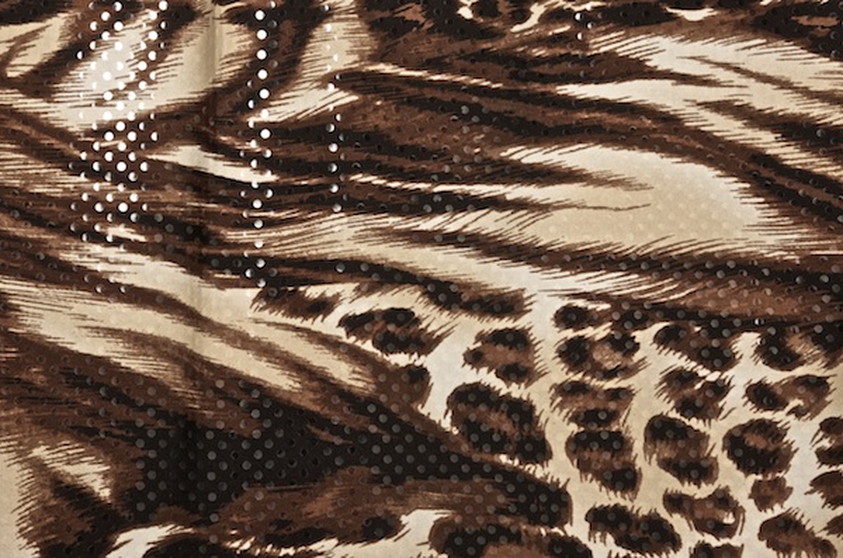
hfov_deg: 19.5
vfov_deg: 13.0
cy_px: 279
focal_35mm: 105
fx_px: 2453
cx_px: 422
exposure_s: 1/640
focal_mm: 70
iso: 400
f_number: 13
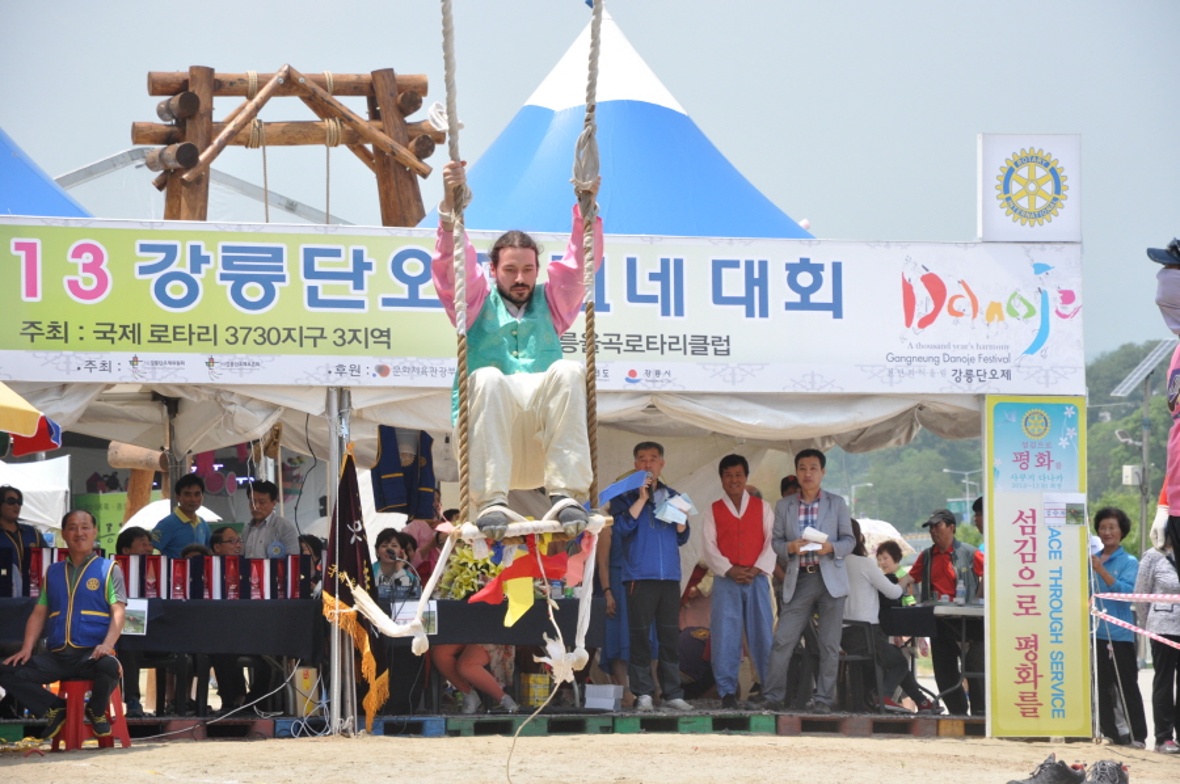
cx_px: 590
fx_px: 4175
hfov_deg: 16.1
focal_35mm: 128
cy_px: 392
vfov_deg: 10.7
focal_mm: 85
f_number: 6.3
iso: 400
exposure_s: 1/1000
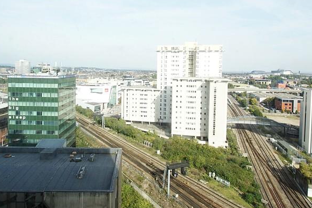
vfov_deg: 48.9
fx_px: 225
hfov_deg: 69.2
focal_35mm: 26
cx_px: 138
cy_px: 73
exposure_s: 1/80
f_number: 8
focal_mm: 10
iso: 100
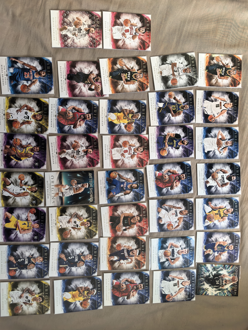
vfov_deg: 71.6
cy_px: 165
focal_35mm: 24
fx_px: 229
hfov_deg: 56.8
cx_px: 124
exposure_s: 1/100
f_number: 2
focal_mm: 6.98
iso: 250
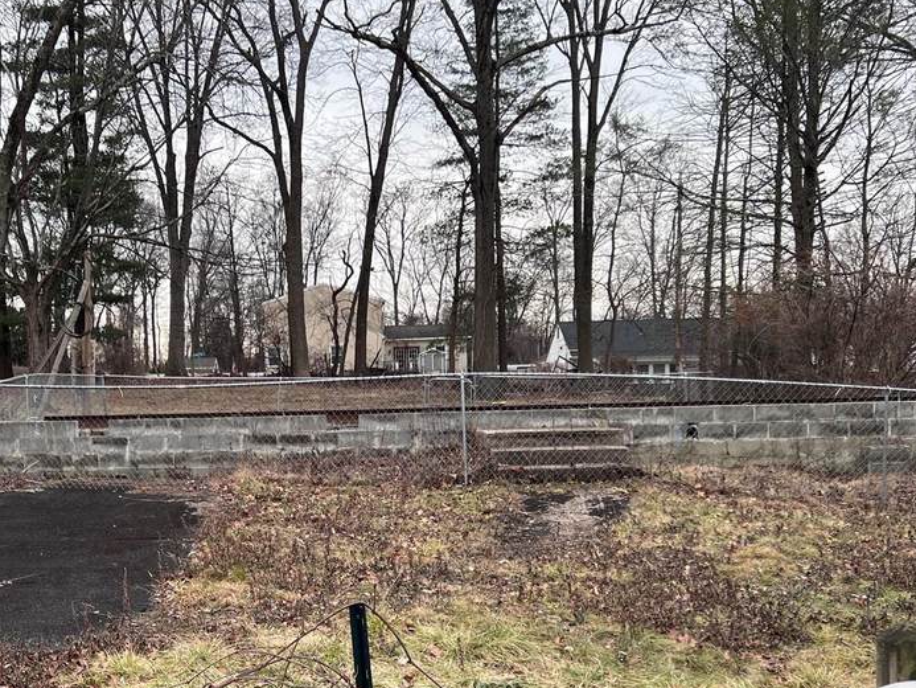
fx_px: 1270
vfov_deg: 30.1
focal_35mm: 48
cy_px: 451
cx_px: 252
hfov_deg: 38.8
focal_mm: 5.7
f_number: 1.5
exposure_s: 1/625
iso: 50
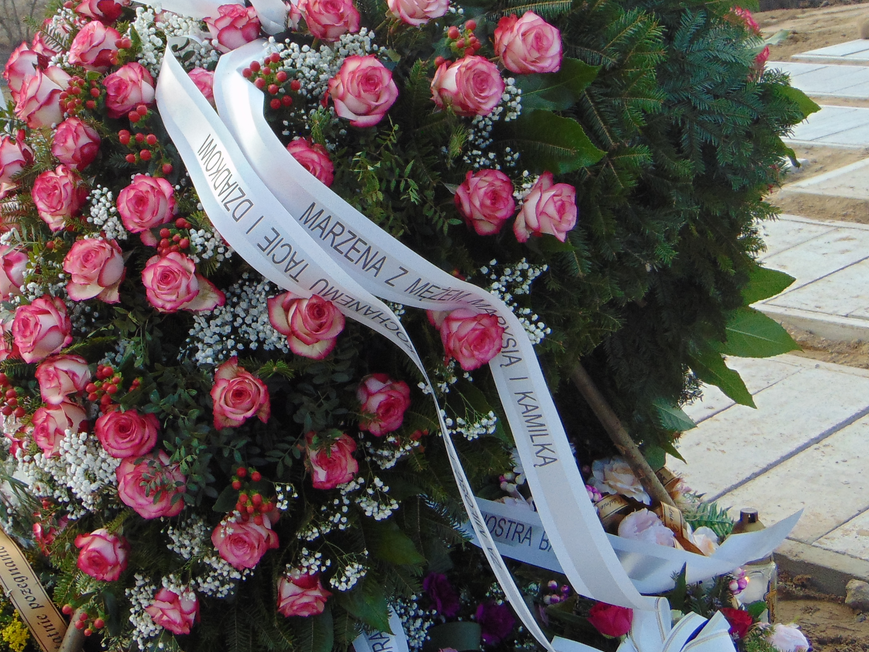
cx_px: 299
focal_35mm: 65
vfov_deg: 22.6
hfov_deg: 29.6
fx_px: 1632
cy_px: 301
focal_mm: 6.3
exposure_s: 1/250
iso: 80
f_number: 3.2
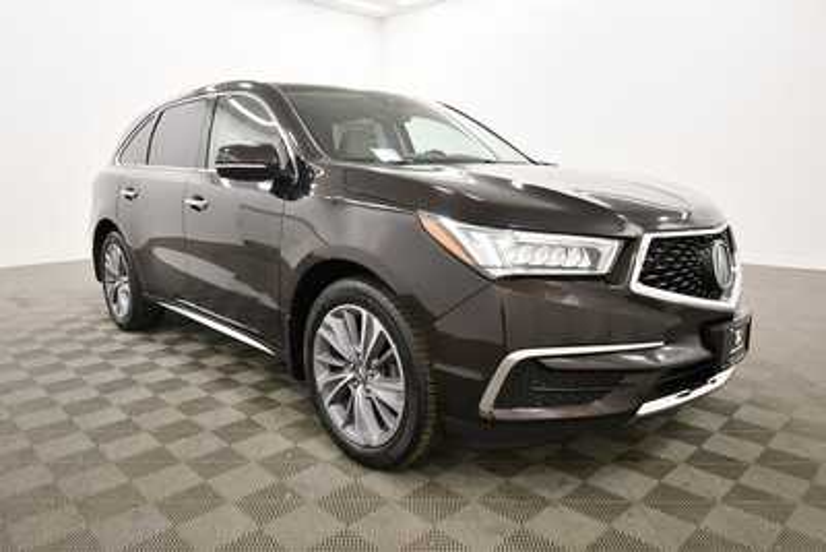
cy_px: 276
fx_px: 551
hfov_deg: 73.7
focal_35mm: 24
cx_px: 413
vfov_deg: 53.2
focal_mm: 16
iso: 1400
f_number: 5.3
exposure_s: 1/125
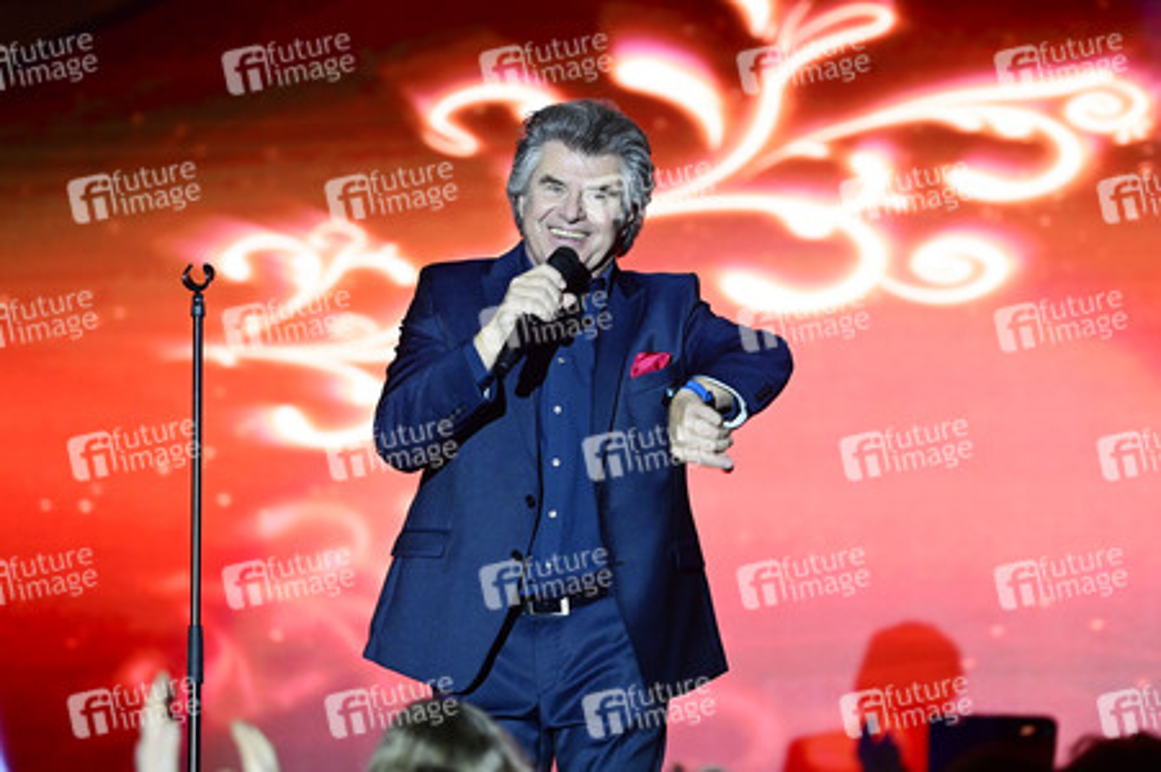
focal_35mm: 170
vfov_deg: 8.1
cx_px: 580
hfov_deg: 12.1
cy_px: 386
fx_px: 5478
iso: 3200
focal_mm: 170
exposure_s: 1/400
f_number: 2.8
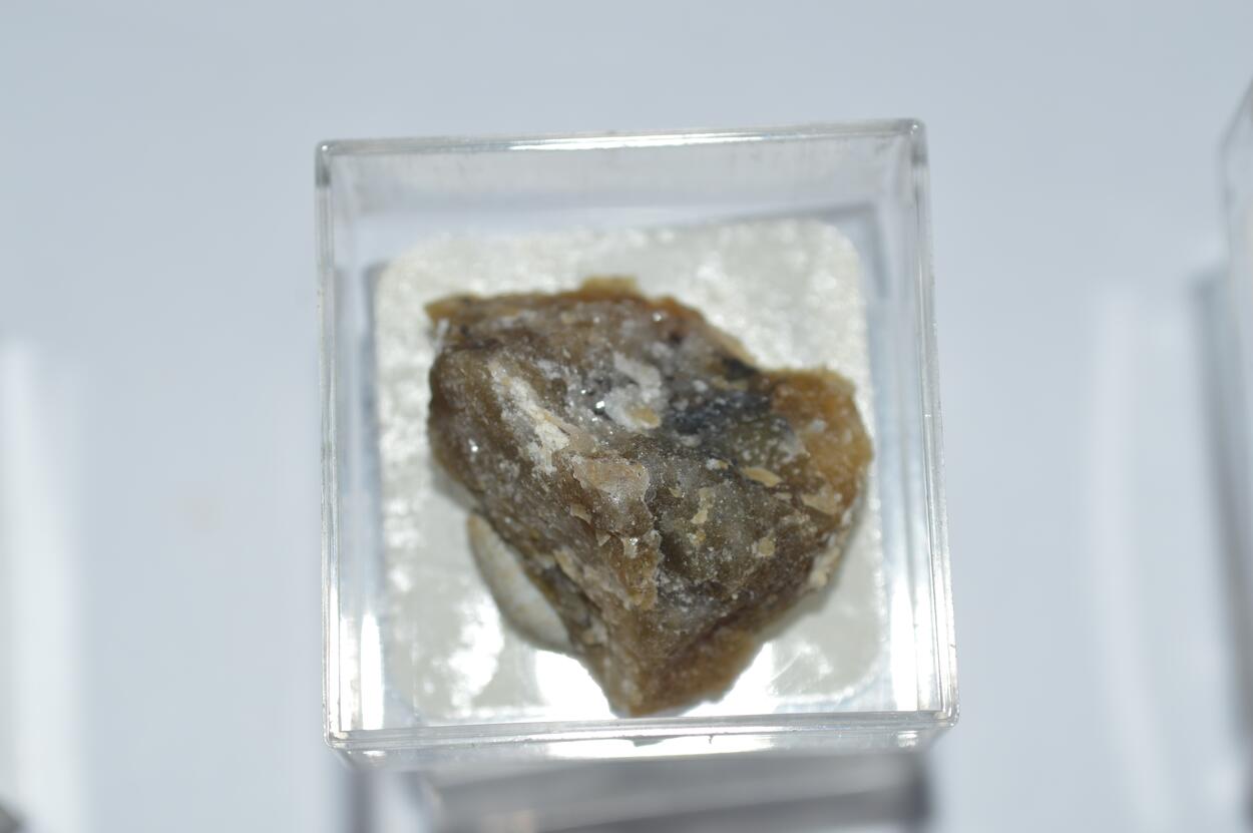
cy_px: 416
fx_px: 2869
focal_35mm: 82
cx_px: 626
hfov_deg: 24.6
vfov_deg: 16.5
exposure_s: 1/60
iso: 100
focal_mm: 55
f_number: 8
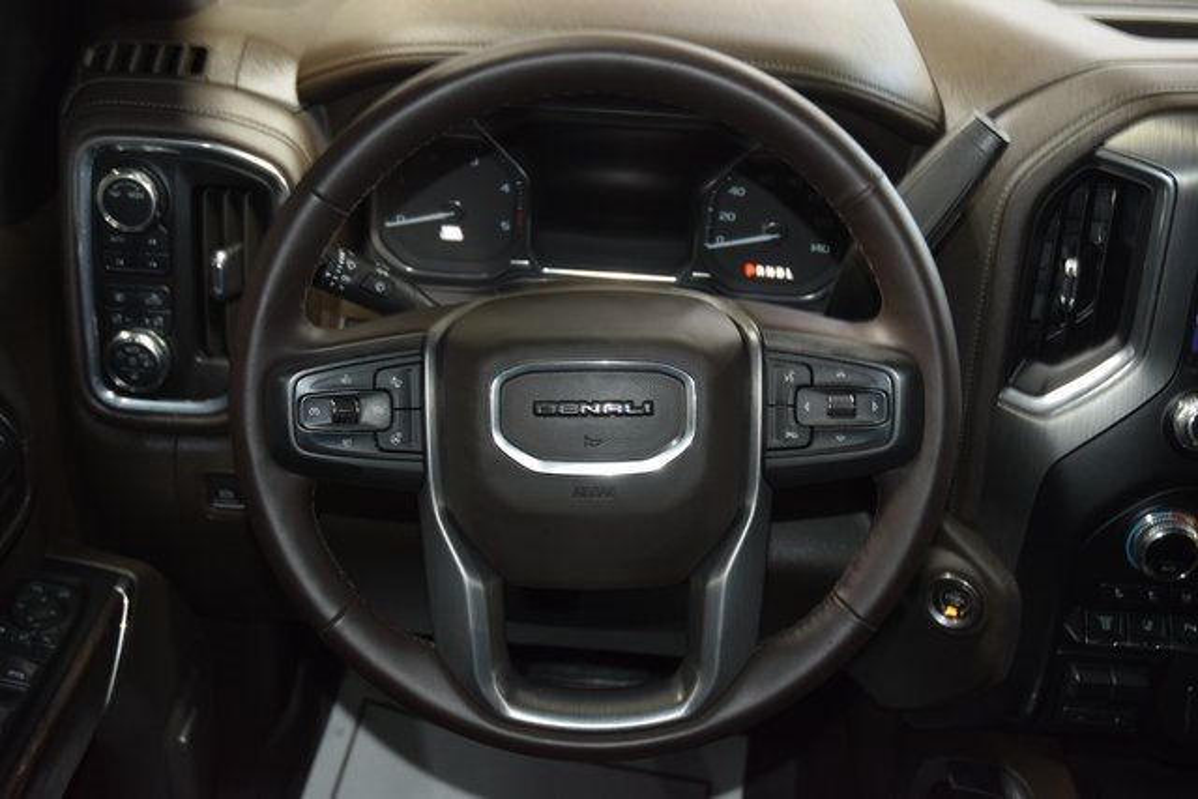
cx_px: 599
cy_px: 400
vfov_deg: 29.0
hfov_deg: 42.3
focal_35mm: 46
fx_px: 1548
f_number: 4
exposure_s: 1/20
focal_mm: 31
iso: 1250
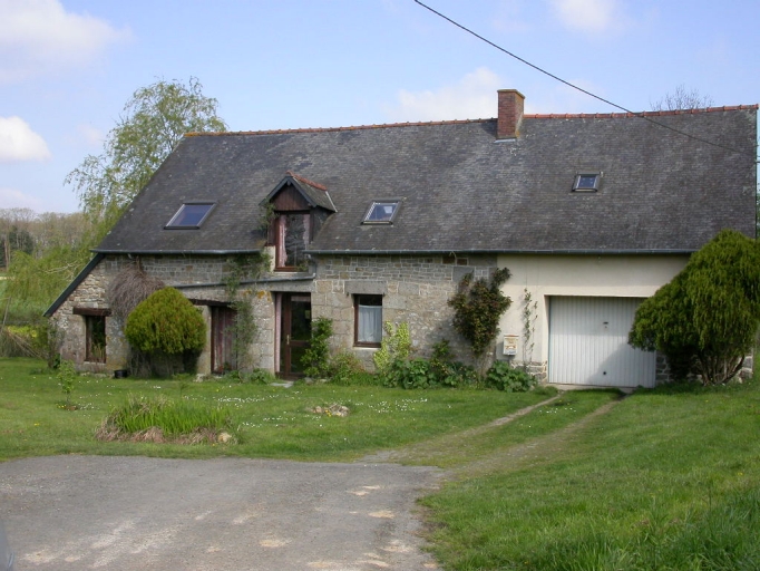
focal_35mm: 38
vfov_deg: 37.7
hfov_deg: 49.0
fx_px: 835
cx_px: 380
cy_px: 286
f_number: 6.7
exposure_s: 1/290
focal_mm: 7.85
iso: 100
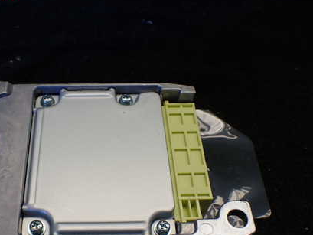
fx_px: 398
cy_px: 155
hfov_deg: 42.3
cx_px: 102
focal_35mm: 44
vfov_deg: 32.6
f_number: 2.3
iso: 100
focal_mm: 5.4
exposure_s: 1/125
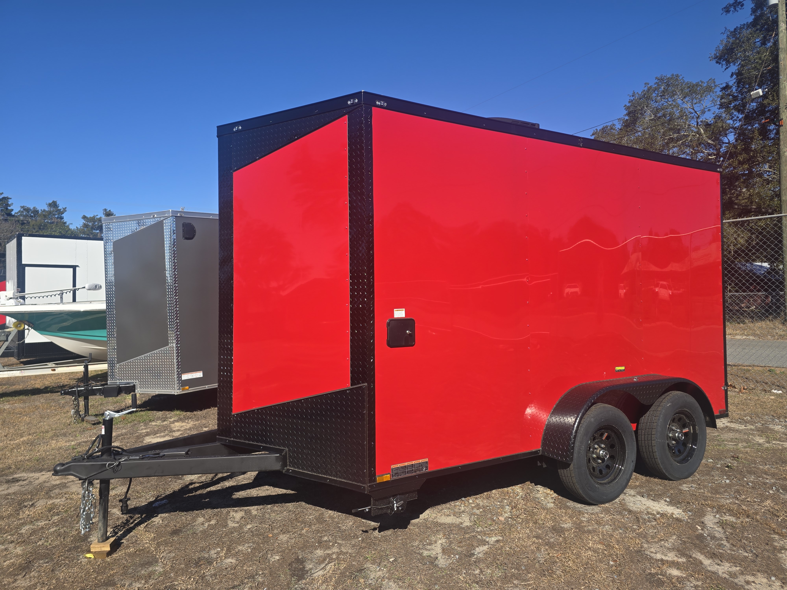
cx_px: 394
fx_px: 523
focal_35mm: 23
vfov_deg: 58.9
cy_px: 295
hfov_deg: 73.9
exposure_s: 1/890
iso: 12
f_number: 1.7
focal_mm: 6.3
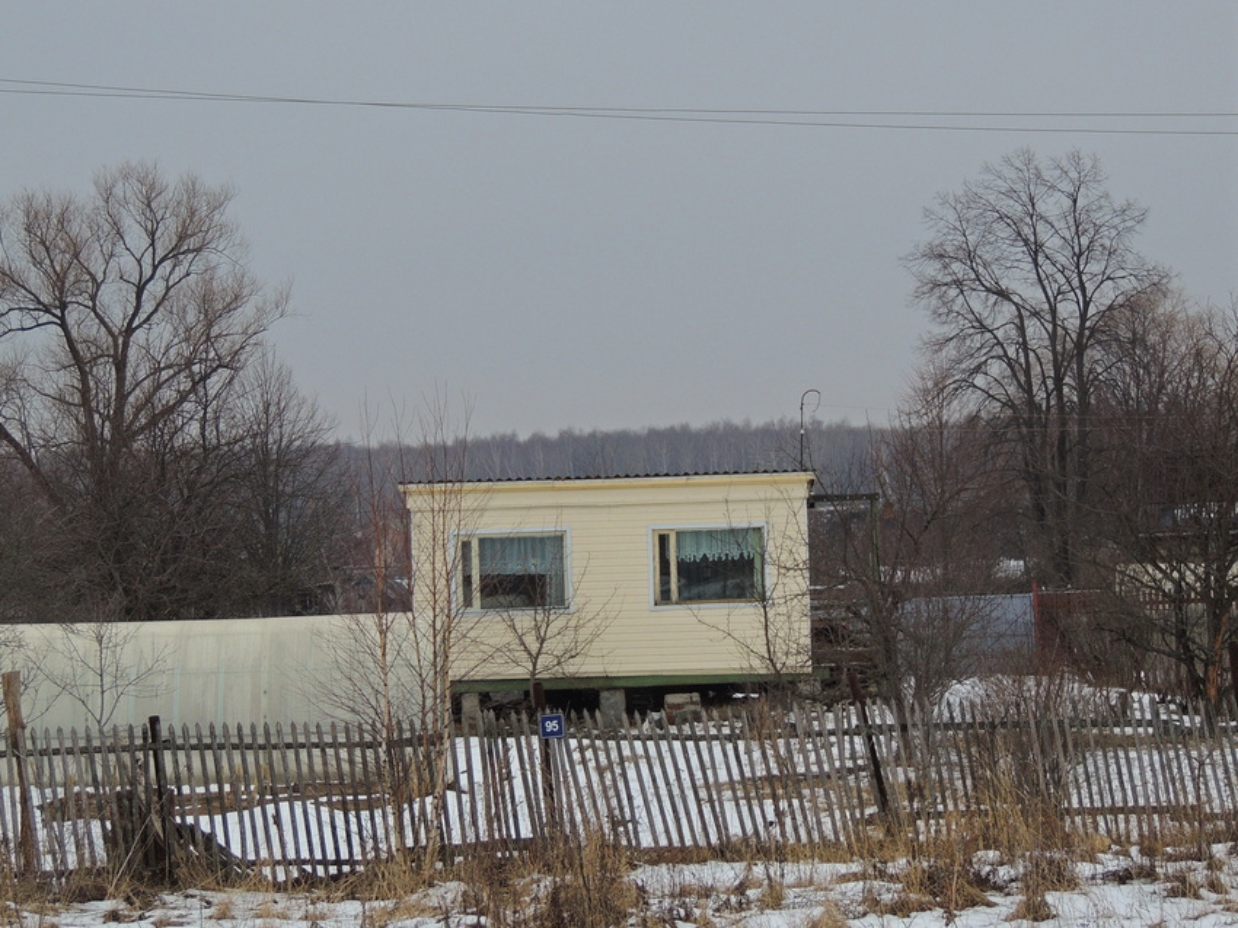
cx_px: 619
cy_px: 464
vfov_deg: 11.0
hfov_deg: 14.6
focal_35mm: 135
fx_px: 4827
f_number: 4.3
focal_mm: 24
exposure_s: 1/125
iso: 220
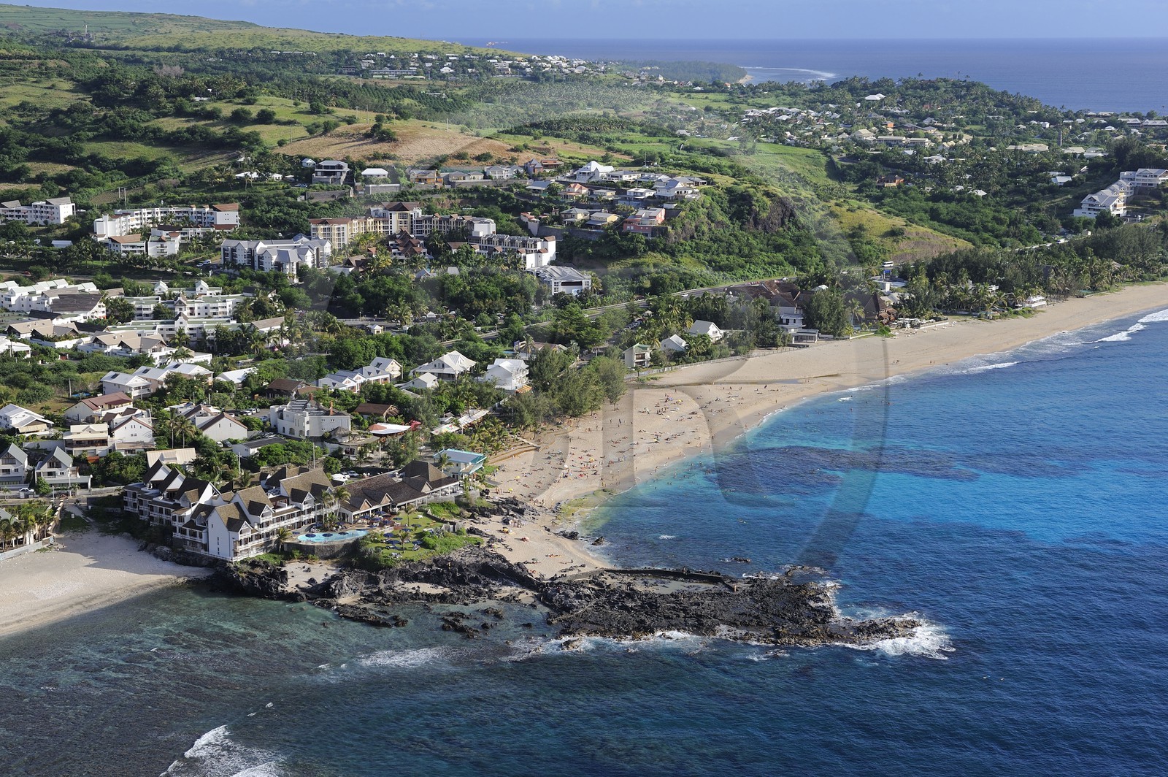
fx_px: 1815
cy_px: 388
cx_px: 584
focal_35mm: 56
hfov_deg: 35.7
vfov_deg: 24.2
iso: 400
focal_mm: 56
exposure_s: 1/800
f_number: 8
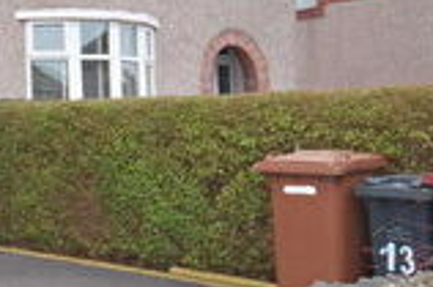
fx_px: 961
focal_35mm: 80
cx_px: -203
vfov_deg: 17.0
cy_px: 108
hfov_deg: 21.6
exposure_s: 1/125
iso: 320
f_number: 5.6
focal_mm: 12
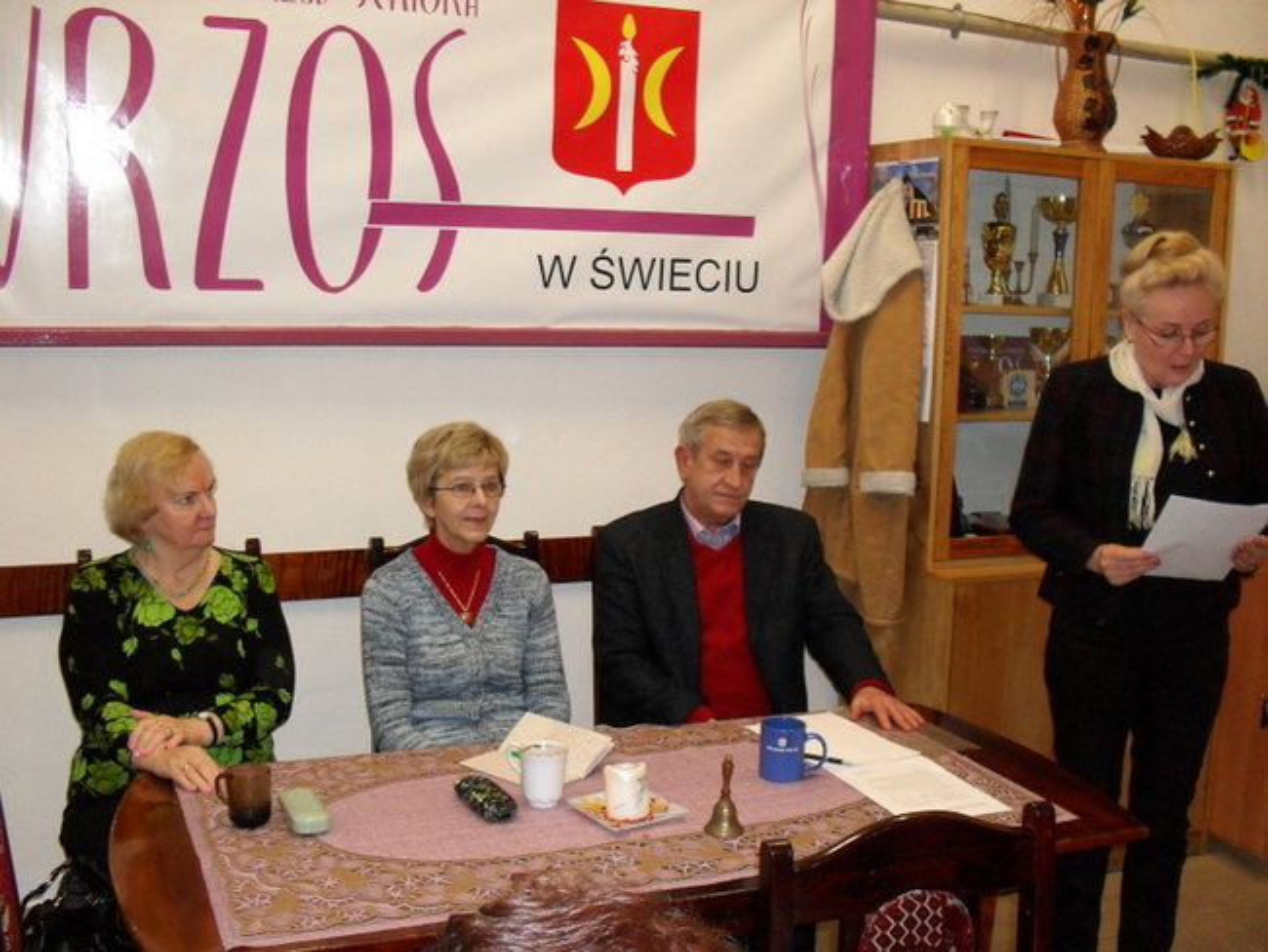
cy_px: 476
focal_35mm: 38
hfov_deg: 49.0
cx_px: 634
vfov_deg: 37.7
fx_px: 1392
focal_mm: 6.3
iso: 200
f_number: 2.8
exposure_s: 1/45
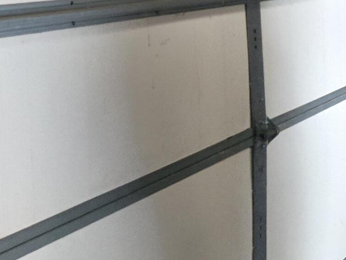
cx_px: 558
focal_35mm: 91
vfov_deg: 16.0
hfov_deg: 18.4
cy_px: 8
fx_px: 910
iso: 1250
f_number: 1.8
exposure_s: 1/60
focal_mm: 5.4
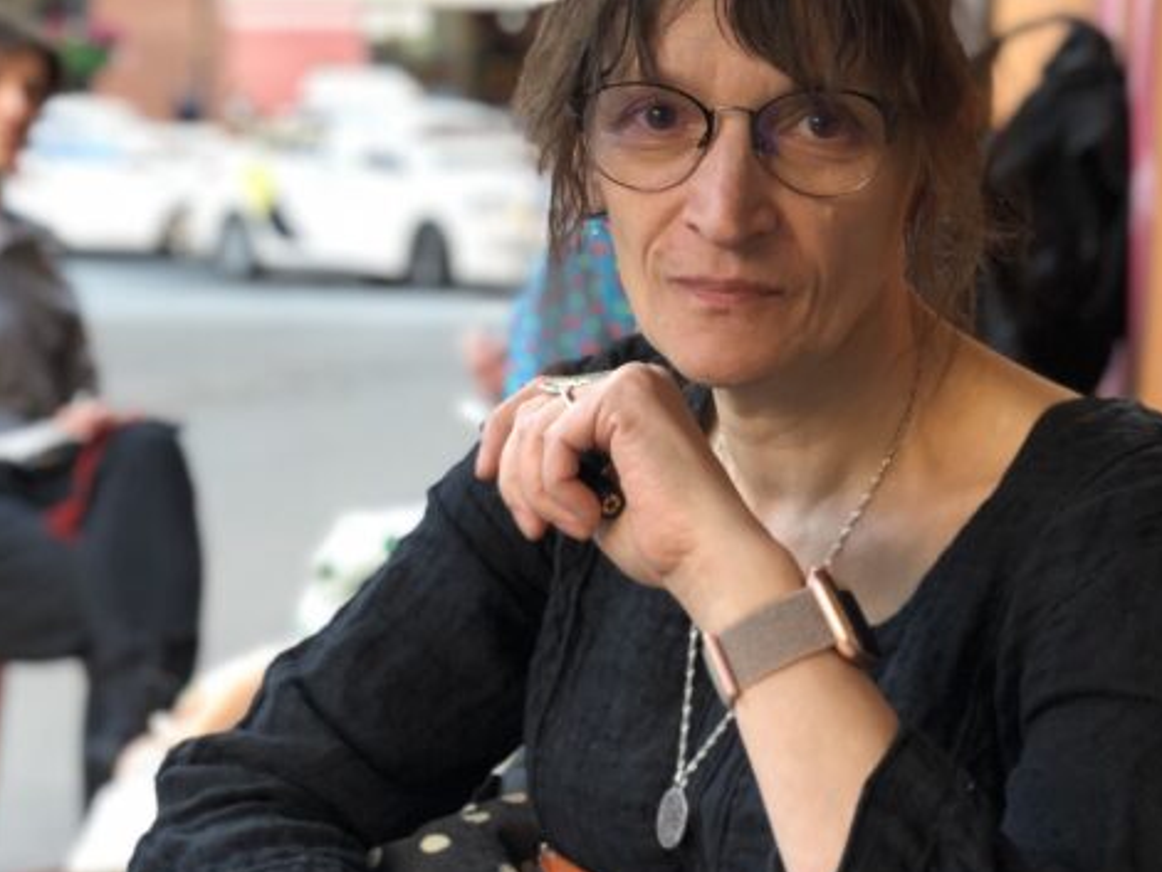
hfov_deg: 25.2
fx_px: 2586
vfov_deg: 19.1
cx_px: 413
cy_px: 247
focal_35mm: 77
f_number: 2.4
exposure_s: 1/50
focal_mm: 6
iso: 80
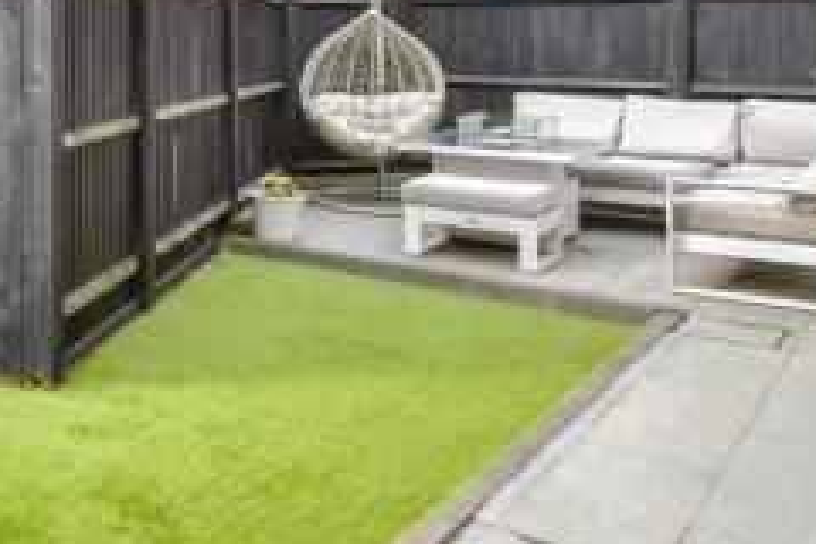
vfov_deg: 31.0
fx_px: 929
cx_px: -36
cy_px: 46
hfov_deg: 40.3
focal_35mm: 41
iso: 320
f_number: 8
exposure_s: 1/160
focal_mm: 10
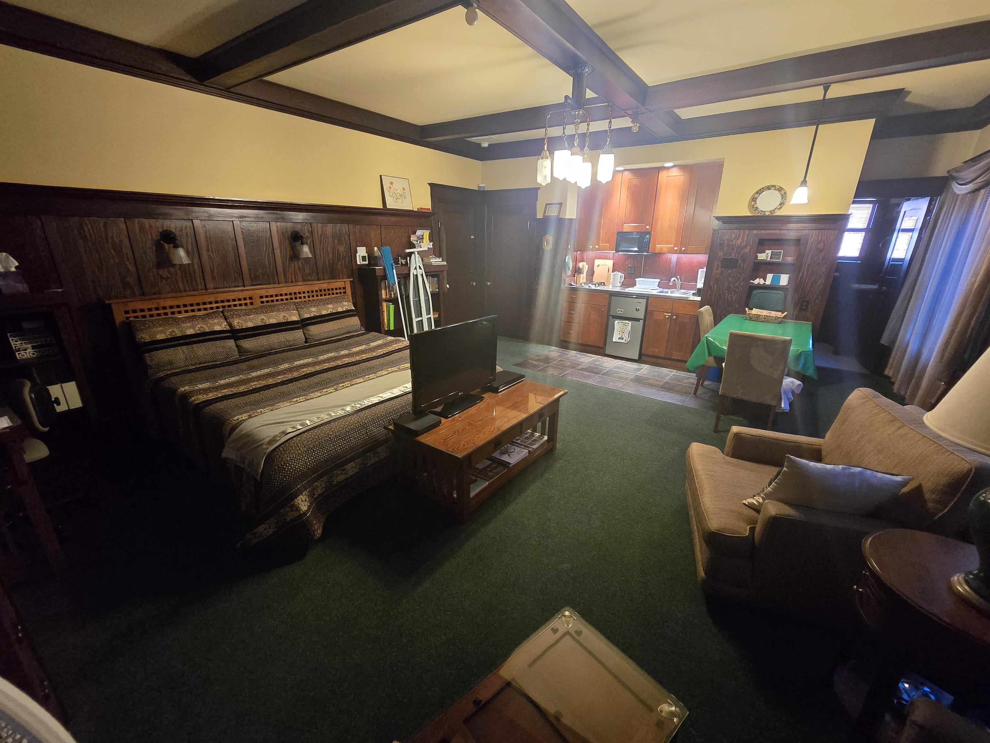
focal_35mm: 13
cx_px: 495
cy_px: 372
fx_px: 372
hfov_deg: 106.2
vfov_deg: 89.9
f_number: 2.2
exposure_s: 1/40
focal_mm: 2.2
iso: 1250
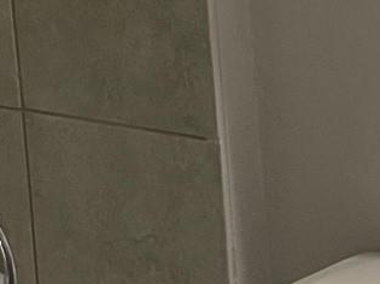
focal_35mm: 169
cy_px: -154
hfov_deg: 10.6
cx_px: 793
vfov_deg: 8.6
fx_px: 1855
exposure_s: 1/60
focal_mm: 5.1
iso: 100
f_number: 1.6
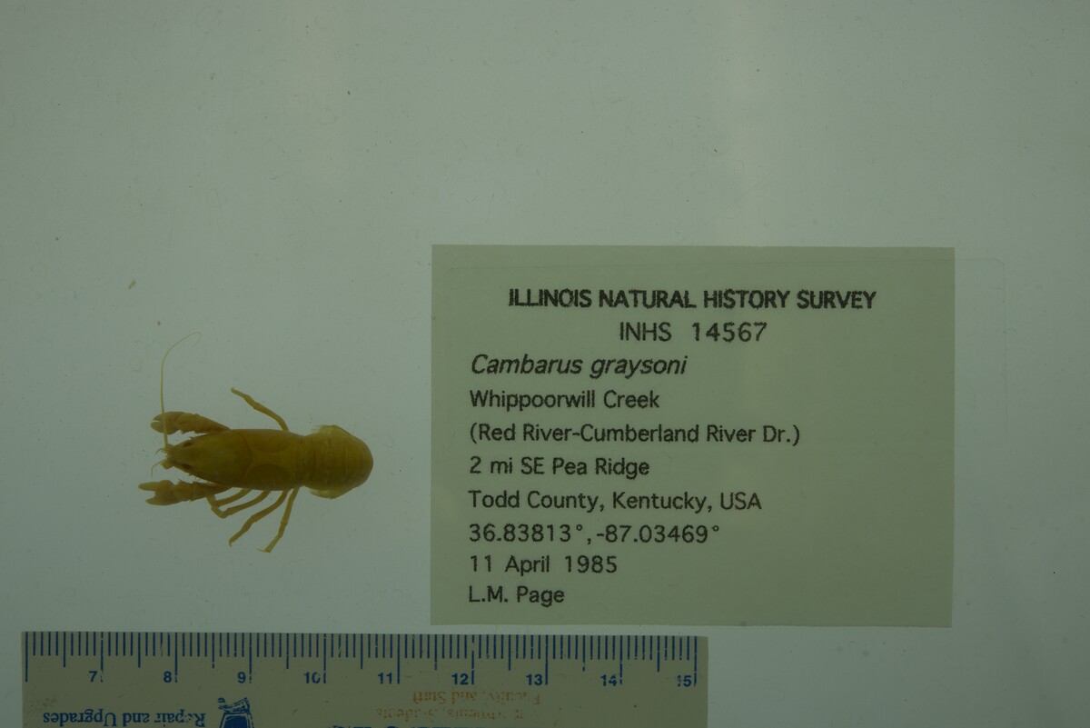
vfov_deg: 22.6
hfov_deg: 33.4
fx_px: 1817
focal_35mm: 60
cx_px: 545
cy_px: 364
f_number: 10
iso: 100
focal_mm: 60
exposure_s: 1/160
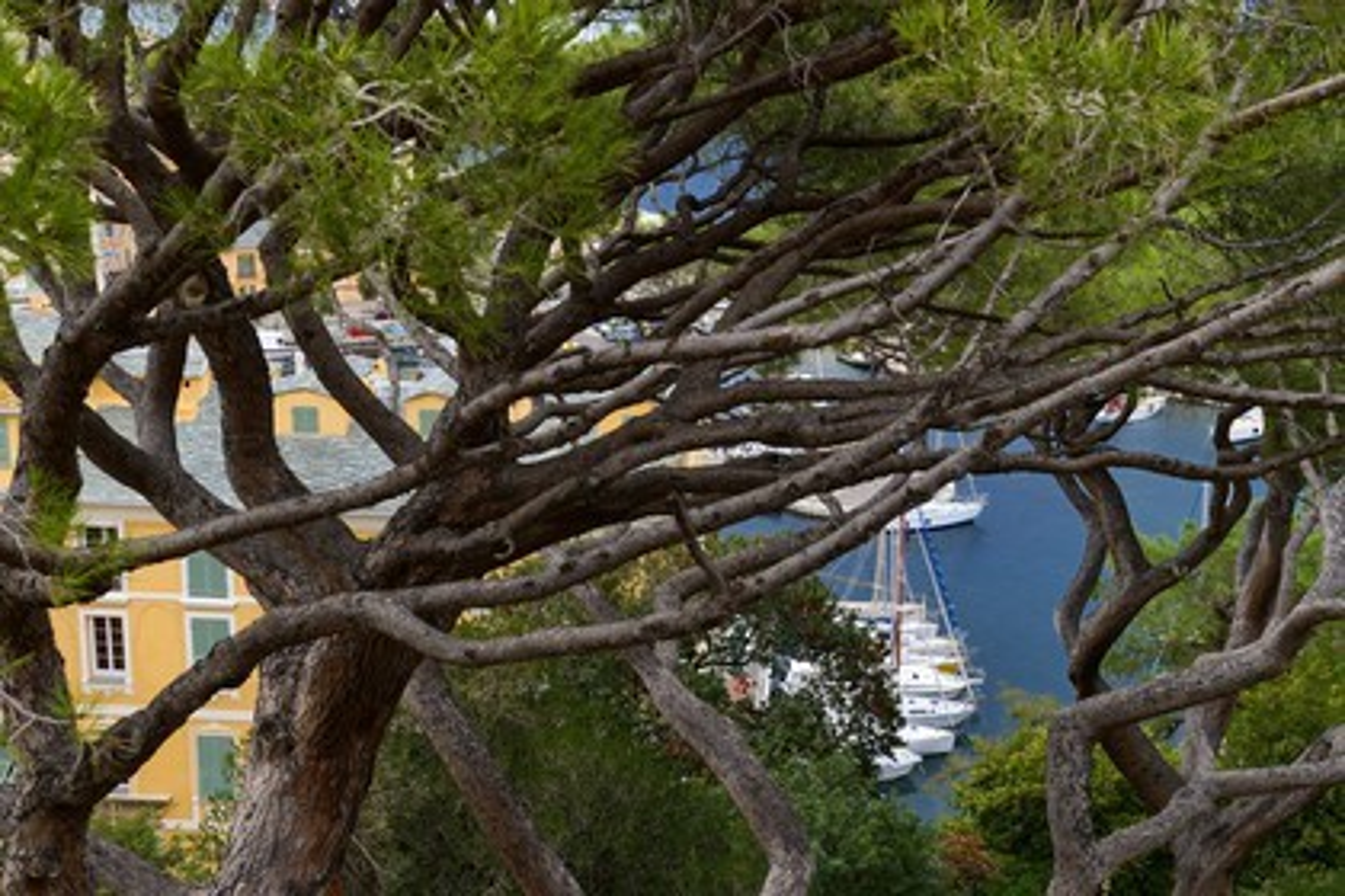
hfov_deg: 39.6
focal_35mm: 50
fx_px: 1868
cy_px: 448
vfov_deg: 27.0
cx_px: 672
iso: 200
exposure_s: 1/125
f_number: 10
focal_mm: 50
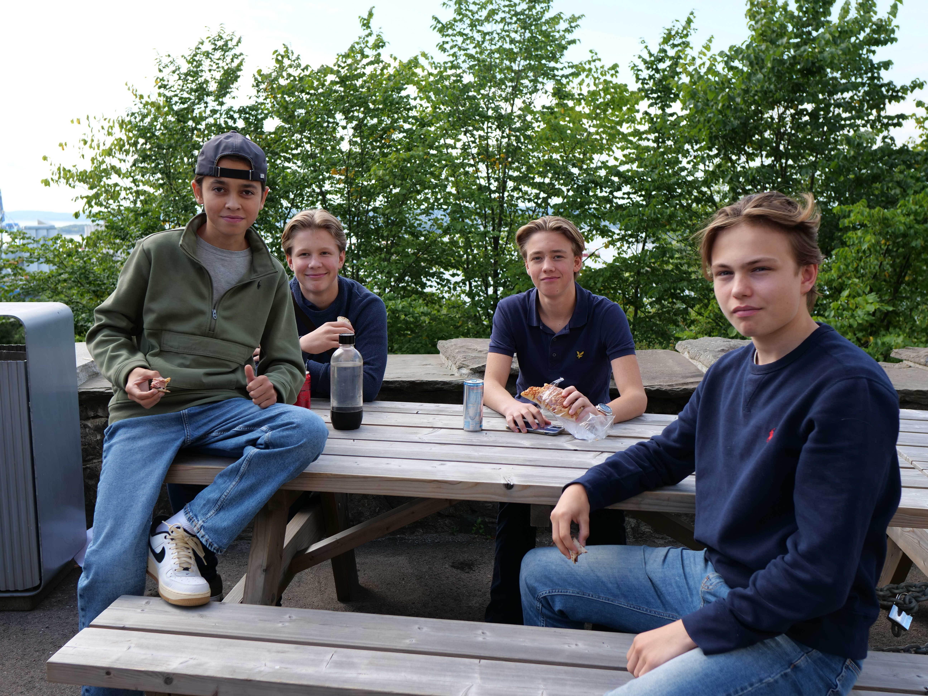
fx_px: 858
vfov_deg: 44.2
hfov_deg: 56.8
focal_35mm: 32
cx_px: 464
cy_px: 348
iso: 200
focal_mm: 16
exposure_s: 1/640
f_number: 3.2
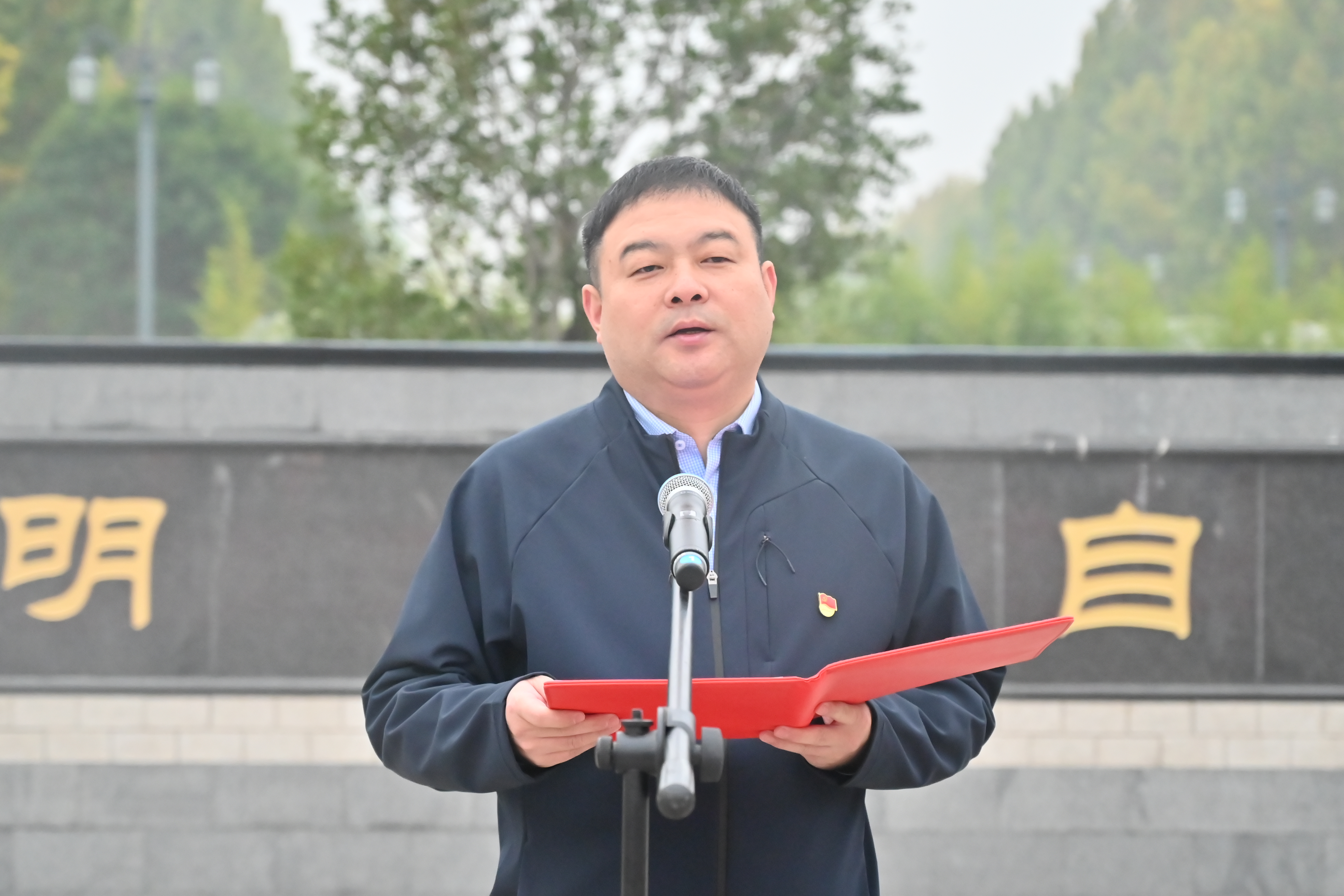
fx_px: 3920
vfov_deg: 13.0
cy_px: 448
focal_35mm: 105
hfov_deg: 19.5
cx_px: 672
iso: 2000
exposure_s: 1/200
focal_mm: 70
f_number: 4
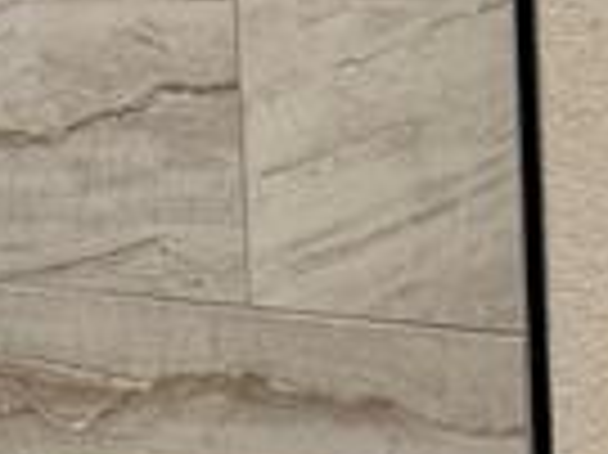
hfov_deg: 10.8
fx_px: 3194
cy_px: 162
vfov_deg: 8.1
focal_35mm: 182
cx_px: 477
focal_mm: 6.76
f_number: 1.78
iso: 125
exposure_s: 1/60
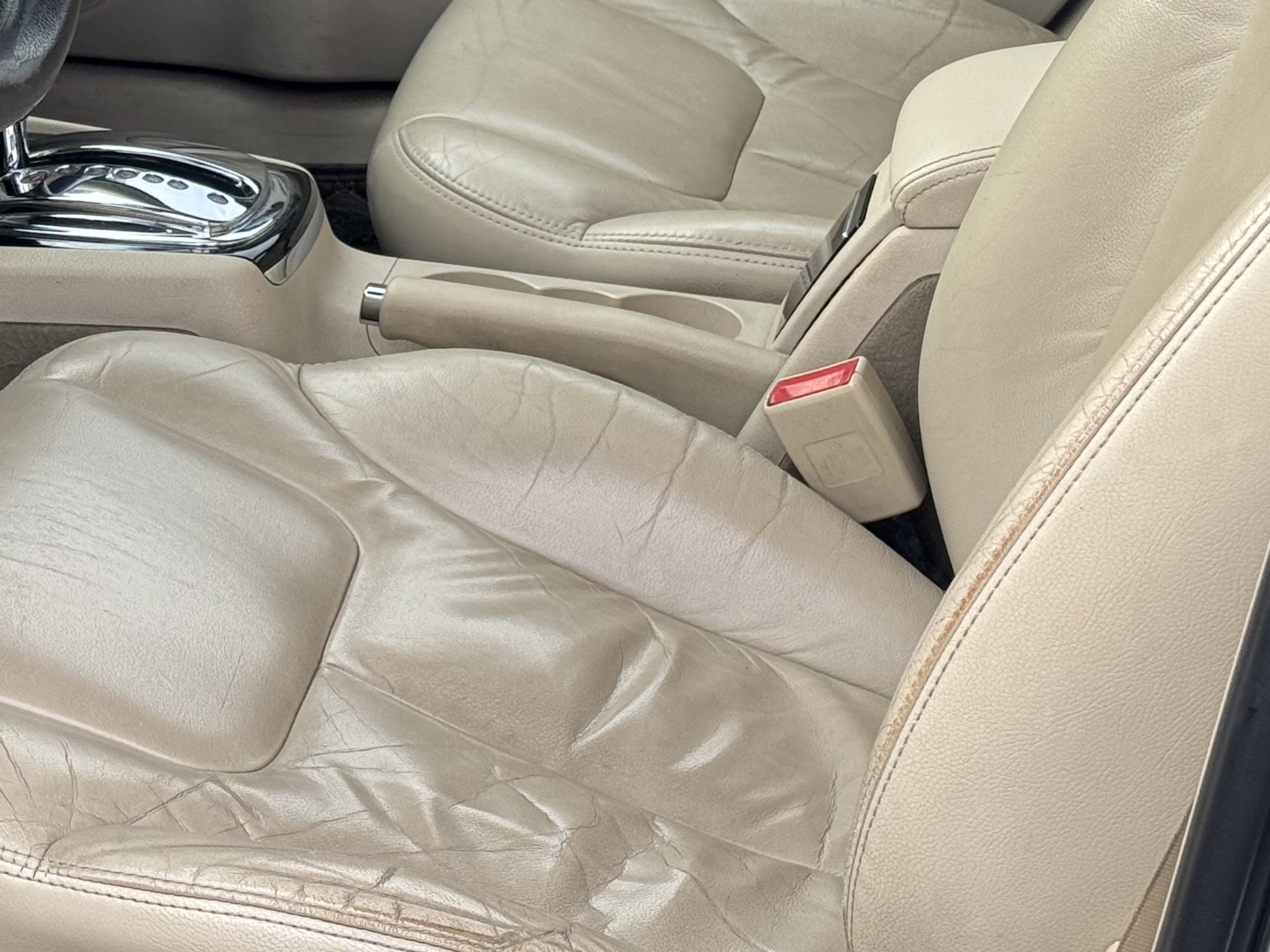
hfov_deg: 18.8
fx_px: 3779
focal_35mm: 103
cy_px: 270
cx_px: 143
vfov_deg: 14.3
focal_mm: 6.76
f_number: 1.78
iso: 64
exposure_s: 1/693
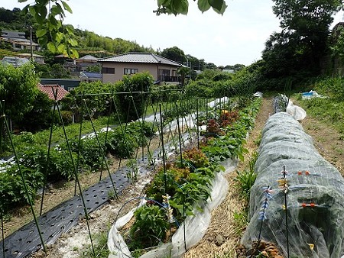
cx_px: 172
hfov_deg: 69.4
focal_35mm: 25
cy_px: 129
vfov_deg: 54.9
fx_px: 249
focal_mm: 4.5
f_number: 8
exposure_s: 1/160
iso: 100
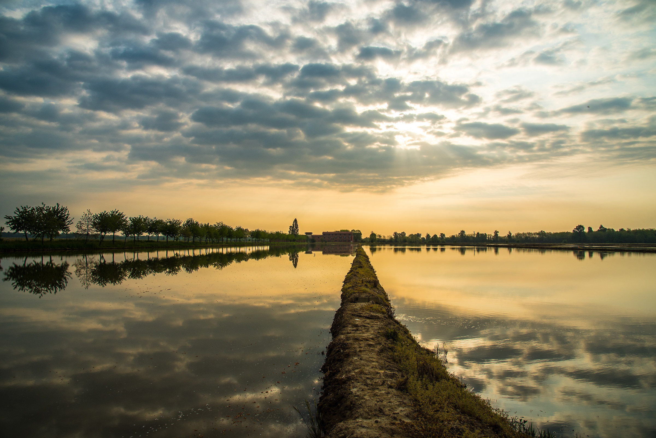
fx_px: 437
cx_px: 328
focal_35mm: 24
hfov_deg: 73.7
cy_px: 219
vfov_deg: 53.2
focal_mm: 24
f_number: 11
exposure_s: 1/500
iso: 220
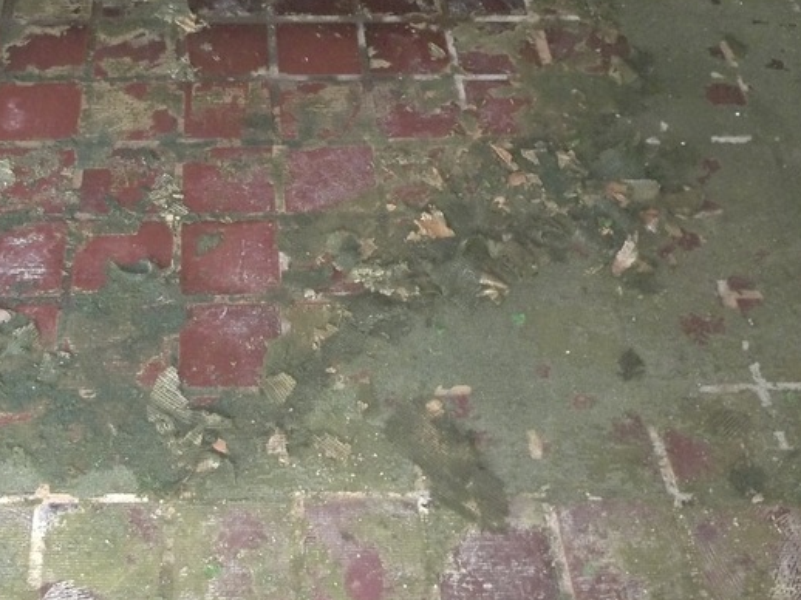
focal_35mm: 51
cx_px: 229
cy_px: 195
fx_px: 1180
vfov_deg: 28.3
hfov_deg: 36.9
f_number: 3.3
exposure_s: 1/30
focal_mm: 5.9
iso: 400
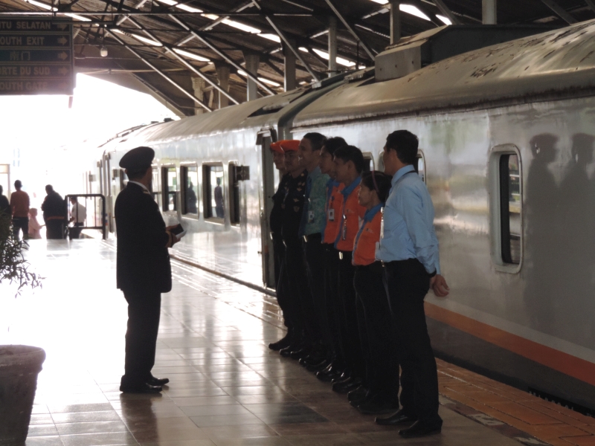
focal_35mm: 90
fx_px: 1547
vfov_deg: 16.4
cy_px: 223
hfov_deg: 21.8
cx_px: 298
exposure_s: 1/200
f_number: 4.1
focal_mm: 16
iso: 640
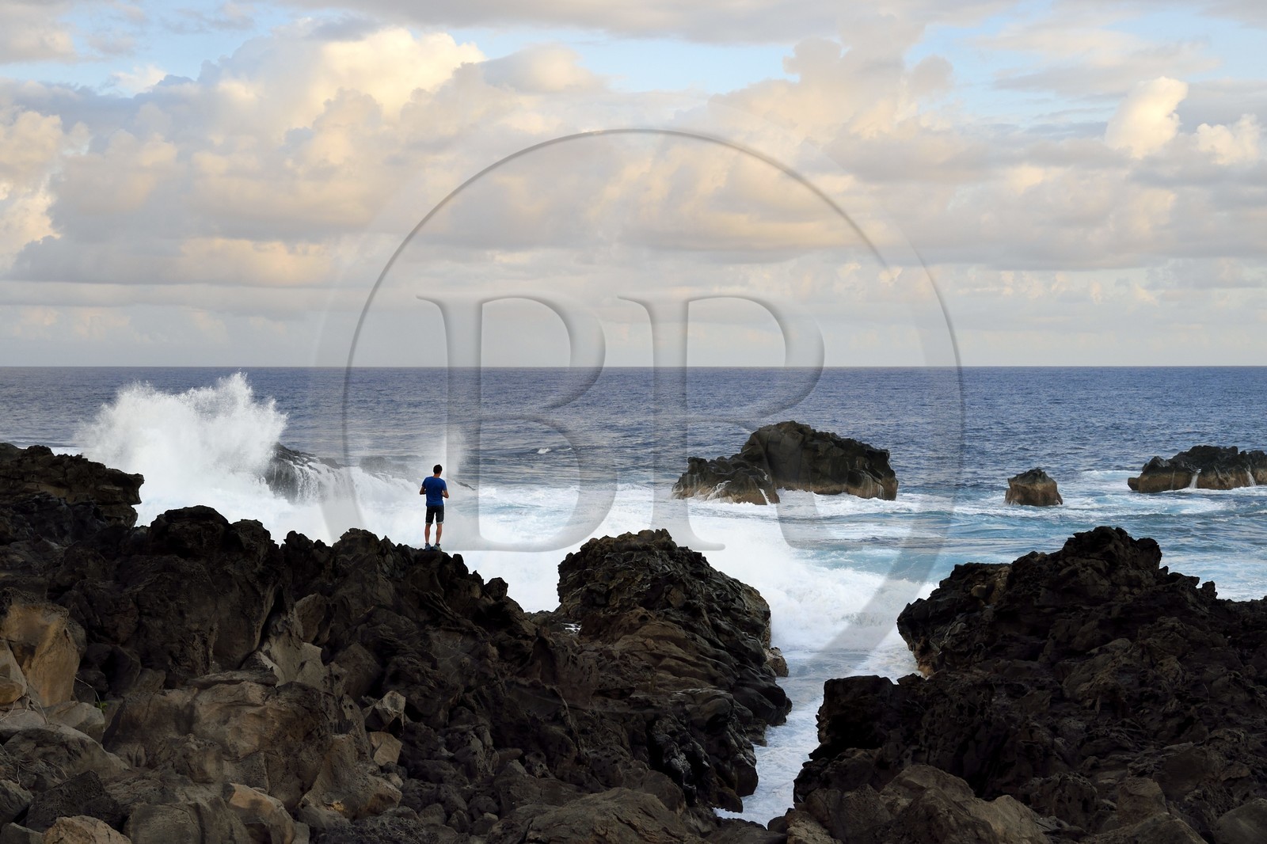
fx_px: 1830
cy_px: 422
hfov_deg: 38.2
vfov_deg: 26.0
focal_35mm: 52
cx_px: 634
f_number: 10
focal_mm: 52
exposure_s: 1/200
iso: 400
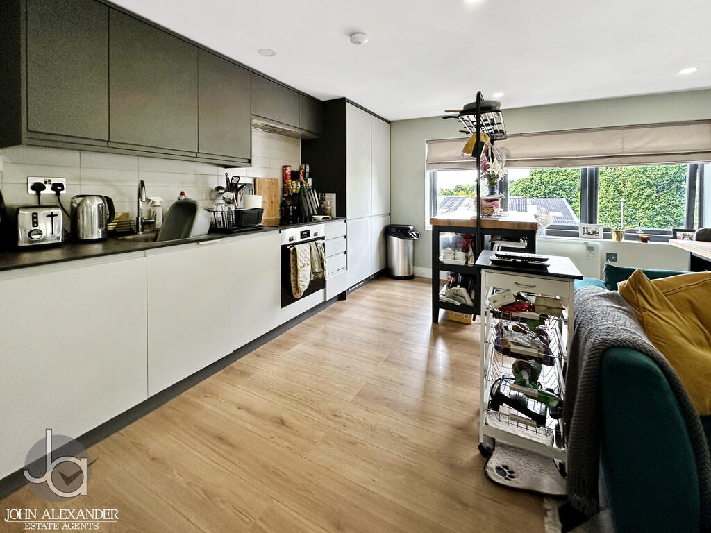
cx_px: 356
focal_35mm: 14
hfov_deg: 102.1
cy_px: 266
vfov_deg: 85.7
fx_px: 288
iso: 160
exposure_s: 1/100
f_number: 2.2
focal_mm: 2.22
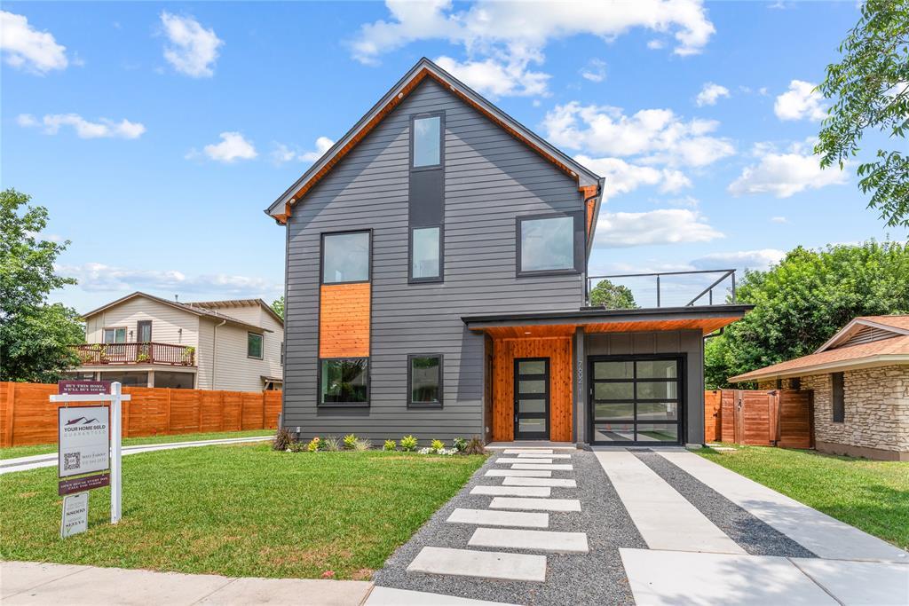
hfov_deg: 90.0
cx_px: 454
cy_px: 303
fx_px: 455
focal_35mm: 18
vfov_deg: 67.4
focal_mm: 18
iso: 400
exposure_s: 1/250
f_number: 8
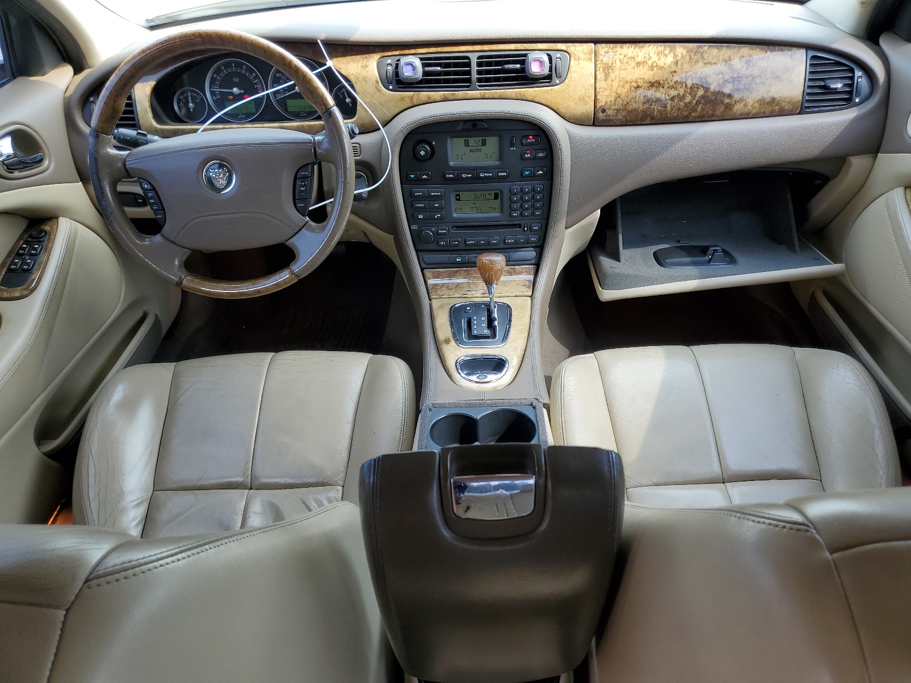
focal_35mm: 26
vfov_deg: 53.1
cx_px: 456
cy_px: 342
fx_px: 684
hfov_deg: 67.3
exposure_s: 1/204
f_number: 1.5
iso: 50
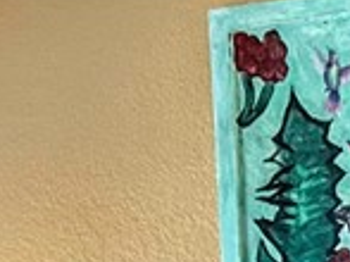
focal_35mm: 202
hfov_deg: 9.5
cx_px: 514
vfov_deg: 6.4
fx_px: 2041
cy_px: 905
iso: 200
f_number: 1.8
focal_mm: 3
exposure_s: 1/60
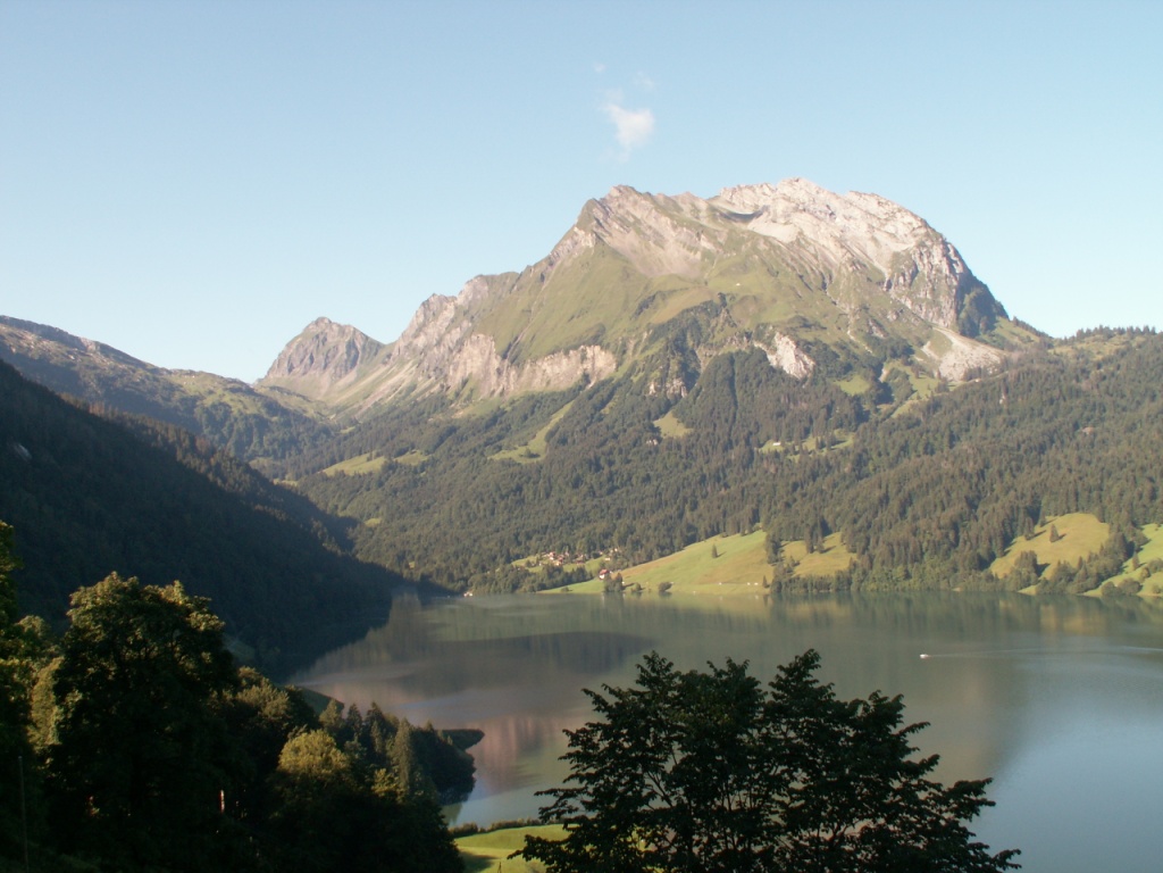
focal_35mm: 35
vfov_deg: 40.7
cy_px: 436
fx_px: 1176
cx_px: 582
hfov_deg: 52.6
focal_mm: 5.86
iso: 50
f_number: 5
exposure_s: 1/125
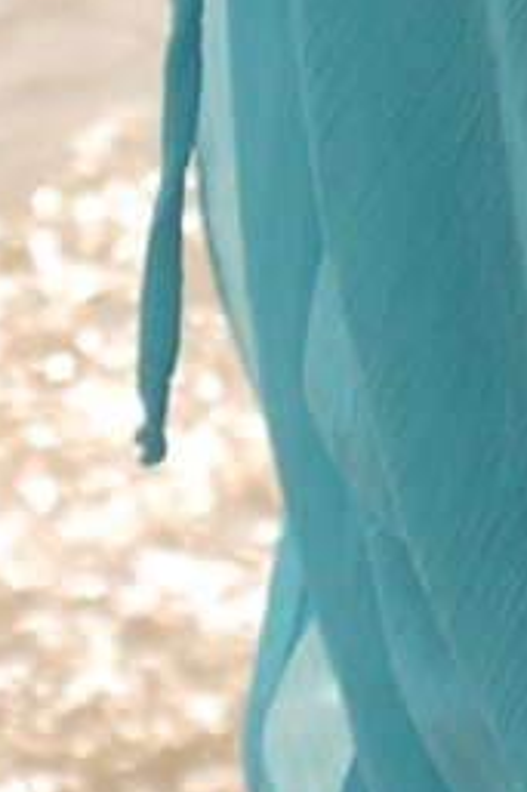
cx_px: 666
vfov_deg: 5.4
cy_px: -770
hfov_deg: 3.6
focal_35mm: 377
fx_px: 8280
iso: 200
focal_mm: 35
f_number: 9
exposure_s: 1/320
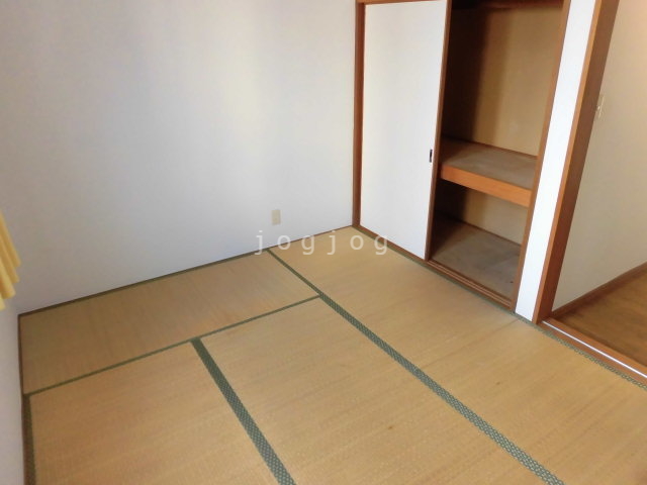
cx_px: 324
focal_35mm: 24
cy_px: 242
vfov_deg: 56.8
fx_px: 449
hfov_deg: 71.6
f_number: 3.1
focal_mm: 4.3
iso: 250
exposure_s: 1/40
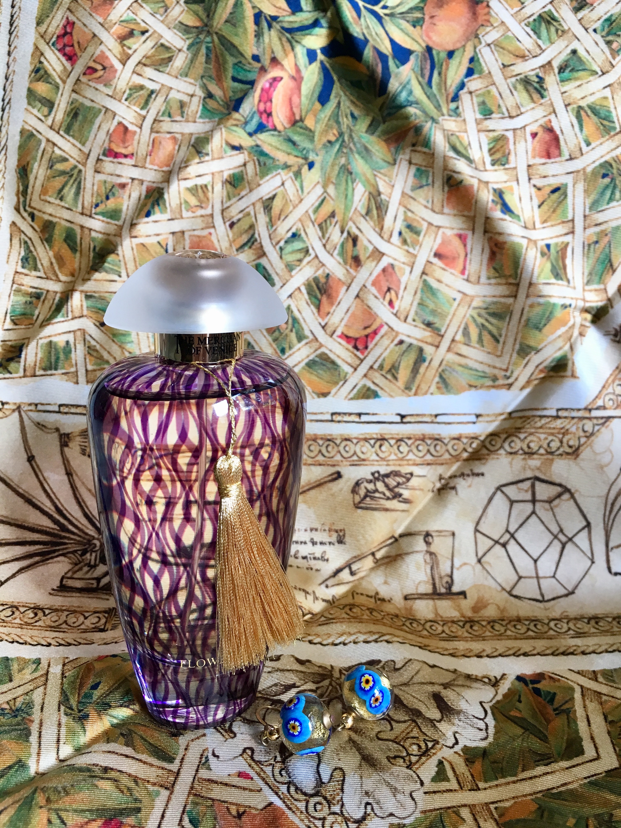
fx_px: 694
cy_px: 414
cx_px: 310
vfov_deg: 61.7
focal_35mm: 29
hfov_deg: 48.2
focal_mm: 4.15
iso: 32
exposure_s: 1/30
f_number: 2.2
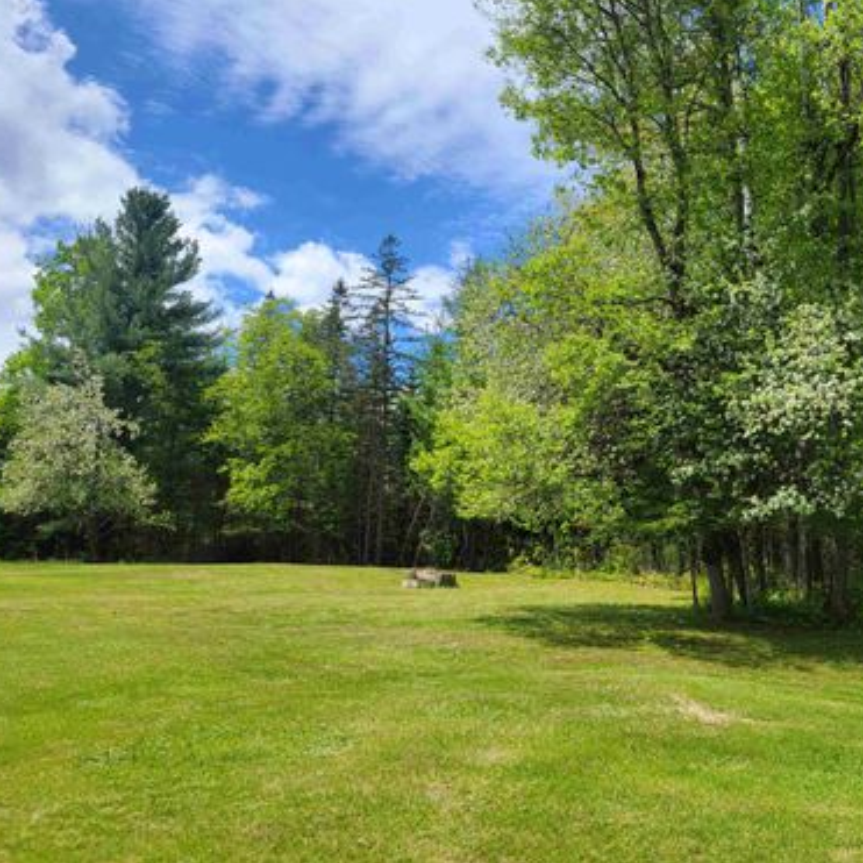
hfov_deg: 51.9
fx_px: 874
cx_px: 549
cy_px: 429
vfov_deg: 52.5
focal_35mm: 31
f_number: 1.8
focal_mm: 5.4
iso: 40
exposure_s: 1/2497
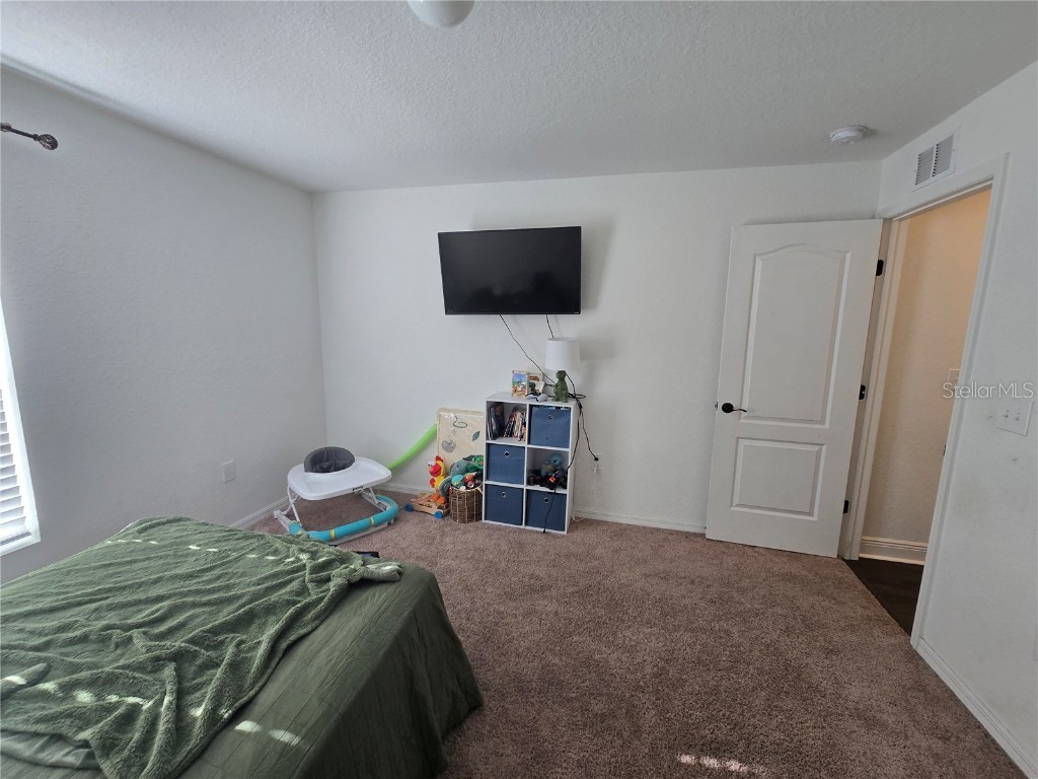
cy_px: 390
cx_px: 519
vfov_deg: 89.9
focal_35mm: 13
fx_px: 390
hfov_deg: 106.2
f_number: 2.2
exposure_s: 1/60
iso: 125
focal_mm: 2.2
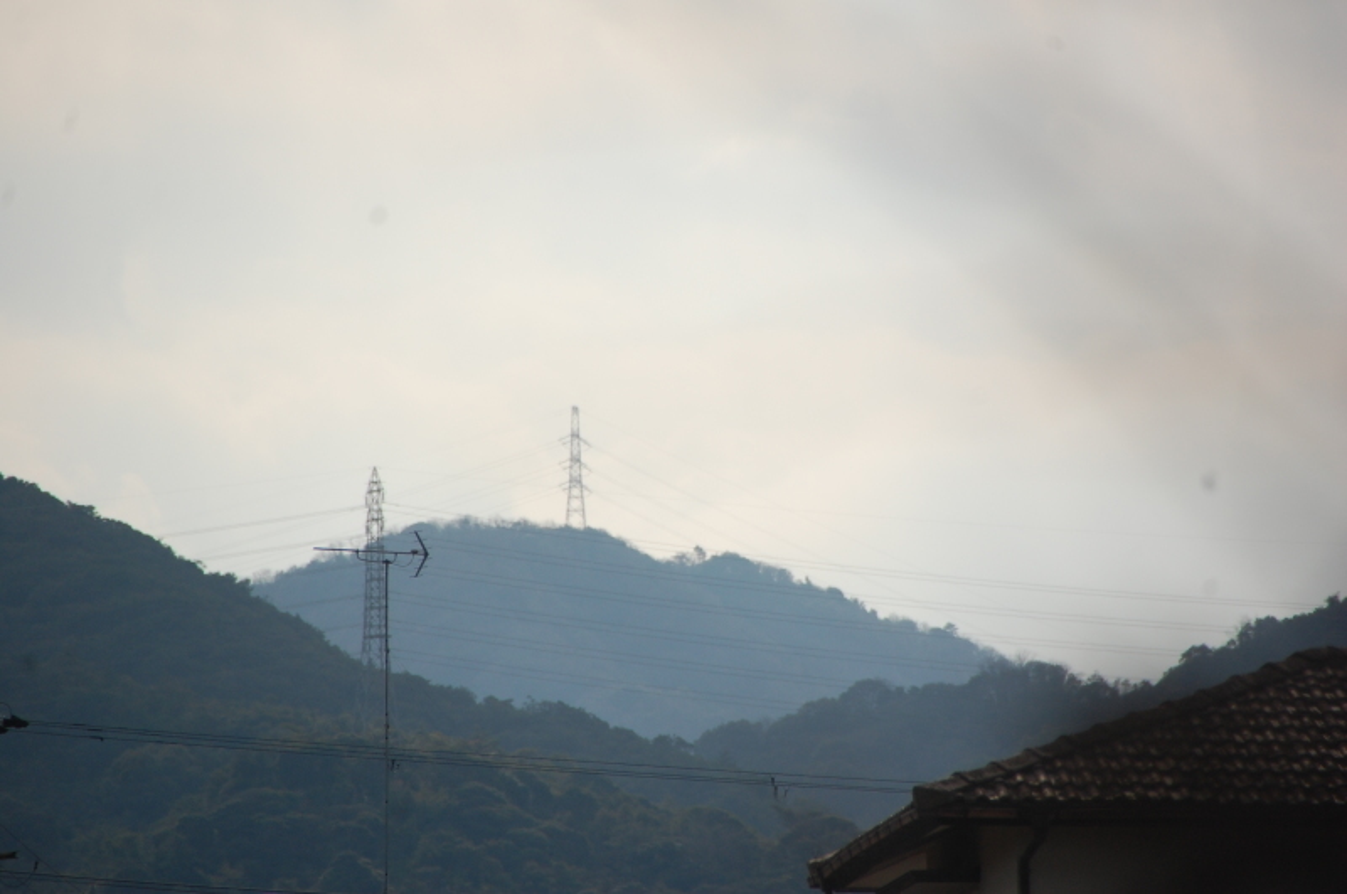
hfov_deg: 5.5
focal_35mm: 375
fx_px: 14011
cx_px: 674
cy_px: 447
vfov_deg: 3.7
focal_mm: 250
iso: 360
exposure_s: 1/2000
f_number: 6.3
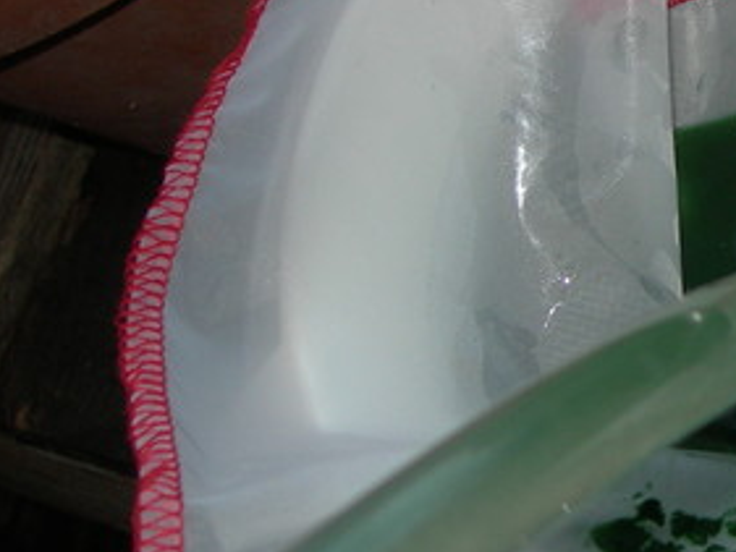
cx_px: 854
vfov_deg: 13.7
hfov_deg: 17.5
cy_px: 188
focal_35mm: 108
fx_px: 2297
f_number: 2.8
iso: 50
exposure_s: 1/60.1
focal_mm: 7.8
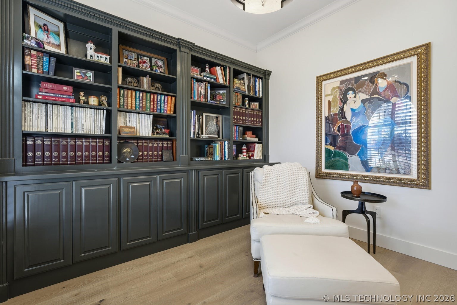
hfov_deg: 96.7
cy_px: 152
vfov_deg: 73.7
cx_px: 228
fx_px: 203
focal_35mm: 16
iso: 160
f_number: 8
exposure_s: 1/80
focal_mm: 16
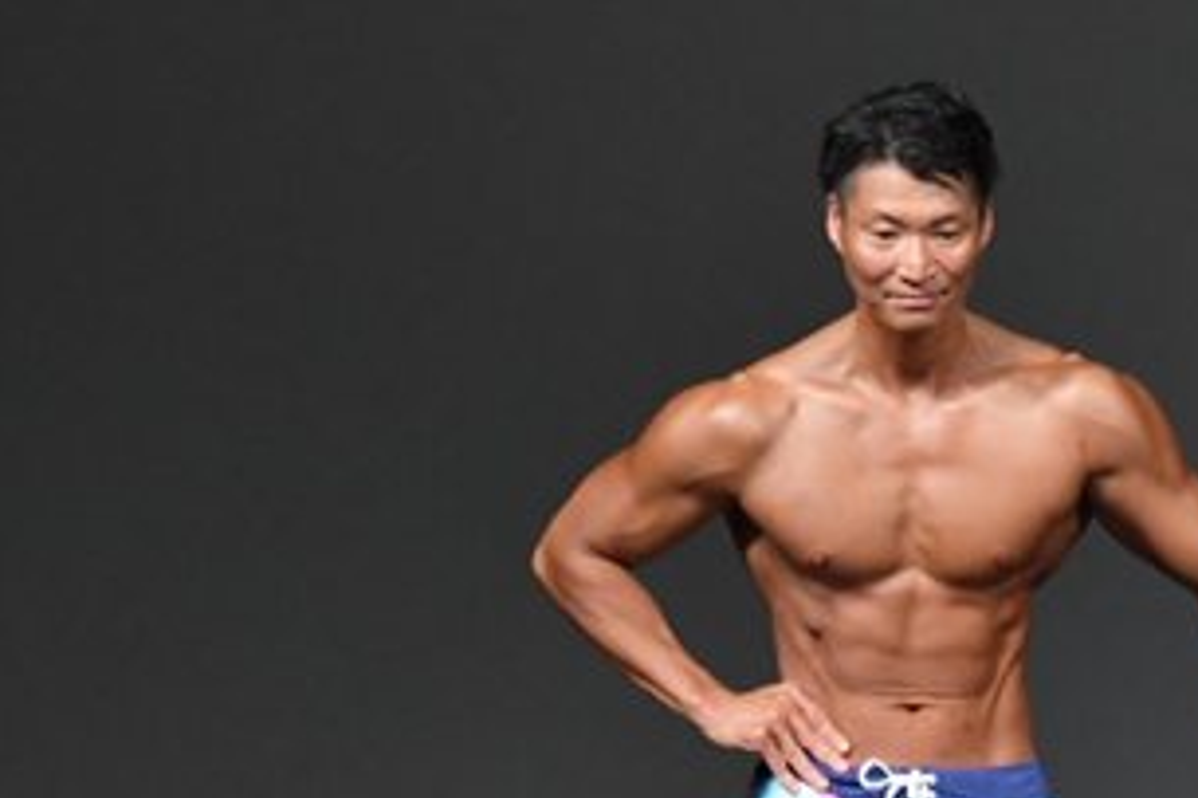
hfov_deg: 2.7
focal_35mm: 762
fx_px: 25343
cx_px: 1200
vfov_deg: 1.8
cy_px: 936
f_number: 5.6
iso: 4000
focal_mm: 200
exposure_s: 1/400
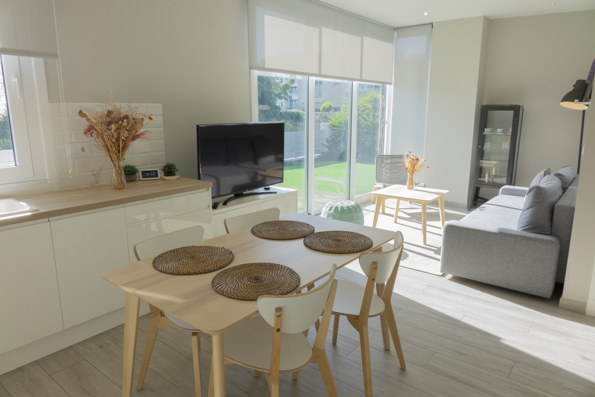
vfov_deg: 53.1
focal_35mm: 24
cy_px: 198
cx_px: 298
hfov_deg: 73.7
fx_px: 397
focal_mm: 8.8
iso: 800
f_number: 7.1
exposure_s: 1/200
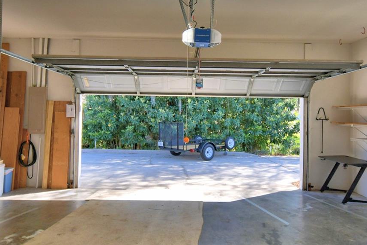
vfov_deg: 46.3
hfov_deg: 65.4
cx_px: 192
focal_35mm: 28
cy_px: 109
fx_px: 285
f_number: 4.5
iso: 200
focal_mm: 10
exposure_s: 1/400
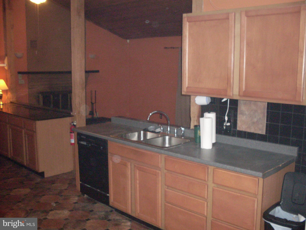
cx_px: 153
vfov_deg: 37.7
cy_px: 115
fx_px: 336
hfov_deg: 49.0
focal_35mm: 38
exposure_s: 1/45
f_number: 2.8
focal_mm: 6.3
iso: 240
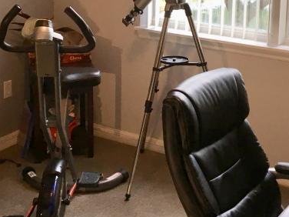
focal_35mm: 79
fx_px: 660
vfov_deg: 18.4
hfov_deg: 24.7
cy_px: 24
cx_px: 159
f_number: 2.2
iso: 25
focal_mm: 4.15
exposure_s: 1/30
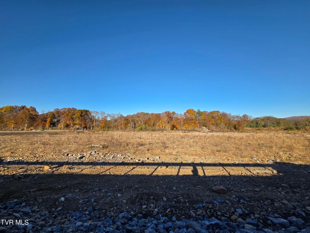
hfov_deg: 106.2
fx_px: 116
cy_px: 116
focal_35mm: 13
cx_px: 155
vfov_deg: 89.9
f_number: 2.2
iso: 50
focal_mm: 2.2
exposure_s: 1/1297
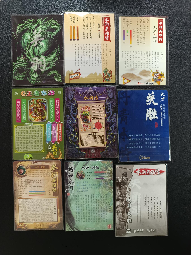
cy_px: 128
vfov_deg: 71.6
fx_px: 177
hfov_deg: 56.8
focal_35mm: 24
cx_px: 96
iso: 848
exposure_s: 1/33.3
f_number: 1.7
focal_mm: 5.31
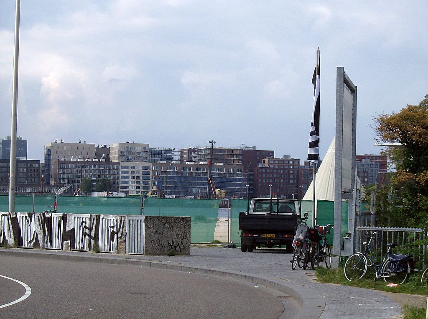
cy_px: 160
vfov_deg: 13.7
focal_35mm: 108
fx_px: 1332
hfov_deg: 18.3
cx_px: 214
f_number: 7.8
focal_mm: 18
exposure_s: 1/442
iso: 100
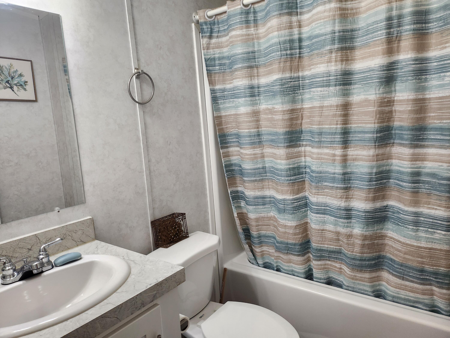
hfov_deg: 71.6
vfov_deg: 56.8
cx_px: 225
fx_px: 312
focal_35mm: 24
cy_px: 169
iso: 250
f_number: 1.8
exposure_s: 1/120
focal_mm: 5
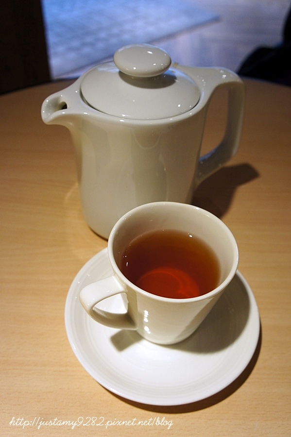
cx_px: 146
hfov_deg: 38.3
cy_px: 218
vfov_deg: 55.1
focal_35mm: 34
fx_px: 419
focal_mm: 23
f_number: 5
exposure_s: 1/40
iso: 800
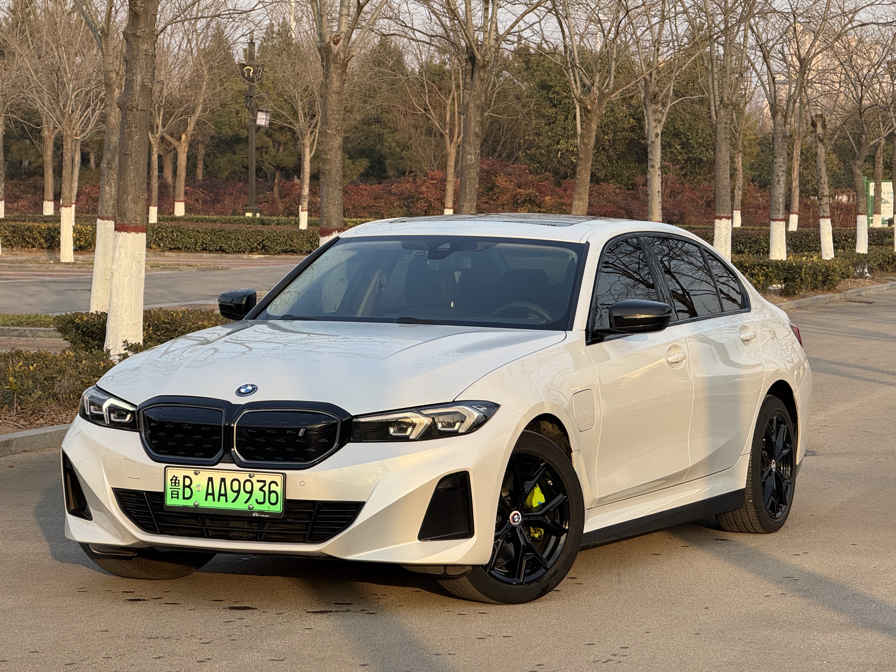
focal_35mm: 120
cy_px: 336
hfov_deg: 16.4
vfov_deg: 12.3
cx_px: 448
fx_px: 3106
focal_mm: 15.66
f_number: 2.8
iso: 50
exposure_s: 1/423
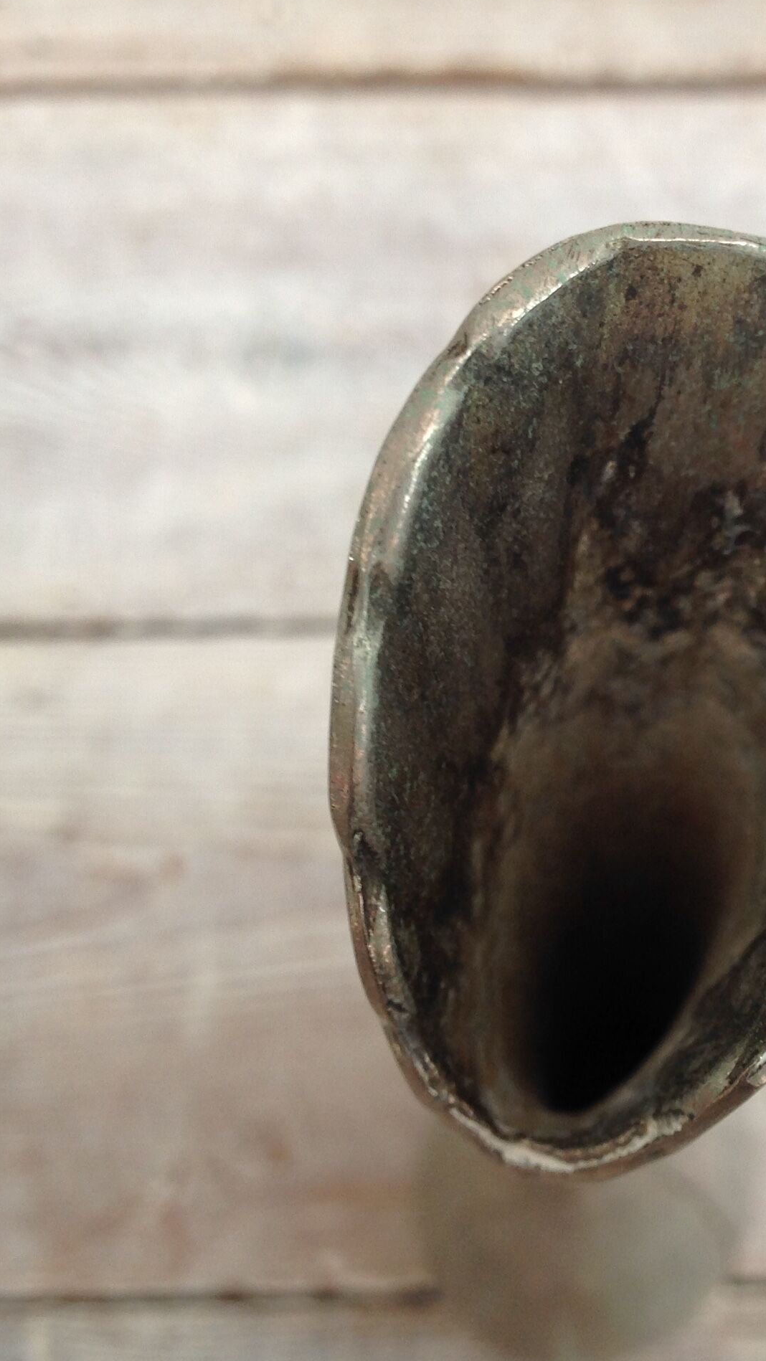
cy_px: 684
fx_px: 1877
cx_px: 686
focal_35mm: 52
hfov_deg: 22.5
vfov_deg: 39.9
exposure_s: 1/17
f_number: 2.4
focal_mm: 4.28
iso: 50
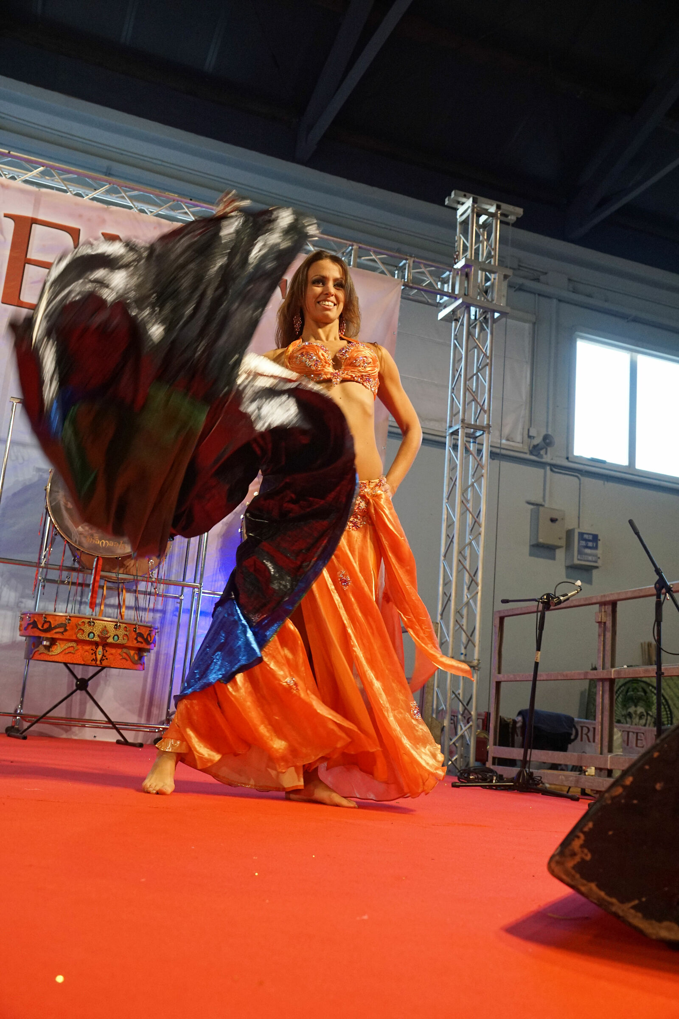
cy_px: 510
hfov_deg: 36.9
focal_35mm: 36
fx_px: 1018
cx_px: 340
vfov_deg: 53.1
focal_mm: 24
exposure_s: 1/160
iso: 1000
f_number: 4
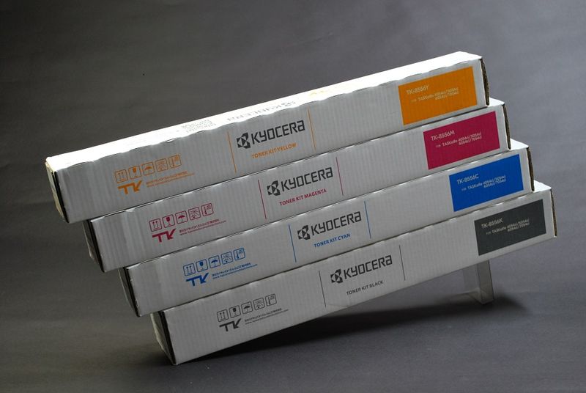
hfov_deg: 33.4
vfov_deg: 22.7
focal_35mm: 60
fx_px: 978
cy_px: 196
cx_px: 293
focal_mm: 40
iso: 400
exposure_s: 1/13
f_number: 5.3
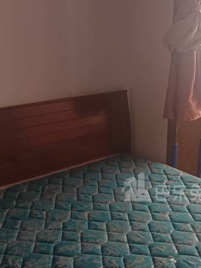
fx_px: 395
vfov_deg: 36.9
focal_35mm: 51
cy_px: 188
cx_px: 164
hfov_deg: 27.9
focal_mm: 5.31
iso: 337
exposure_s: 1/50
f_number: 1.7
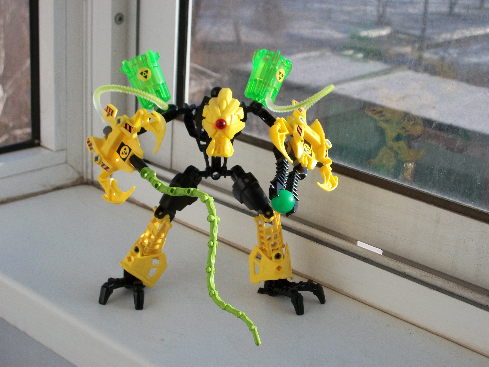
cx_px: 244
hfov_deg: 28.6
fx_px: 961
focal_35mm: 68
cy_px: 184
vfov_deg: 21.6
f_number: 4.5
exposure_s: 1/500
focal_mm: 12.1
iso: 80
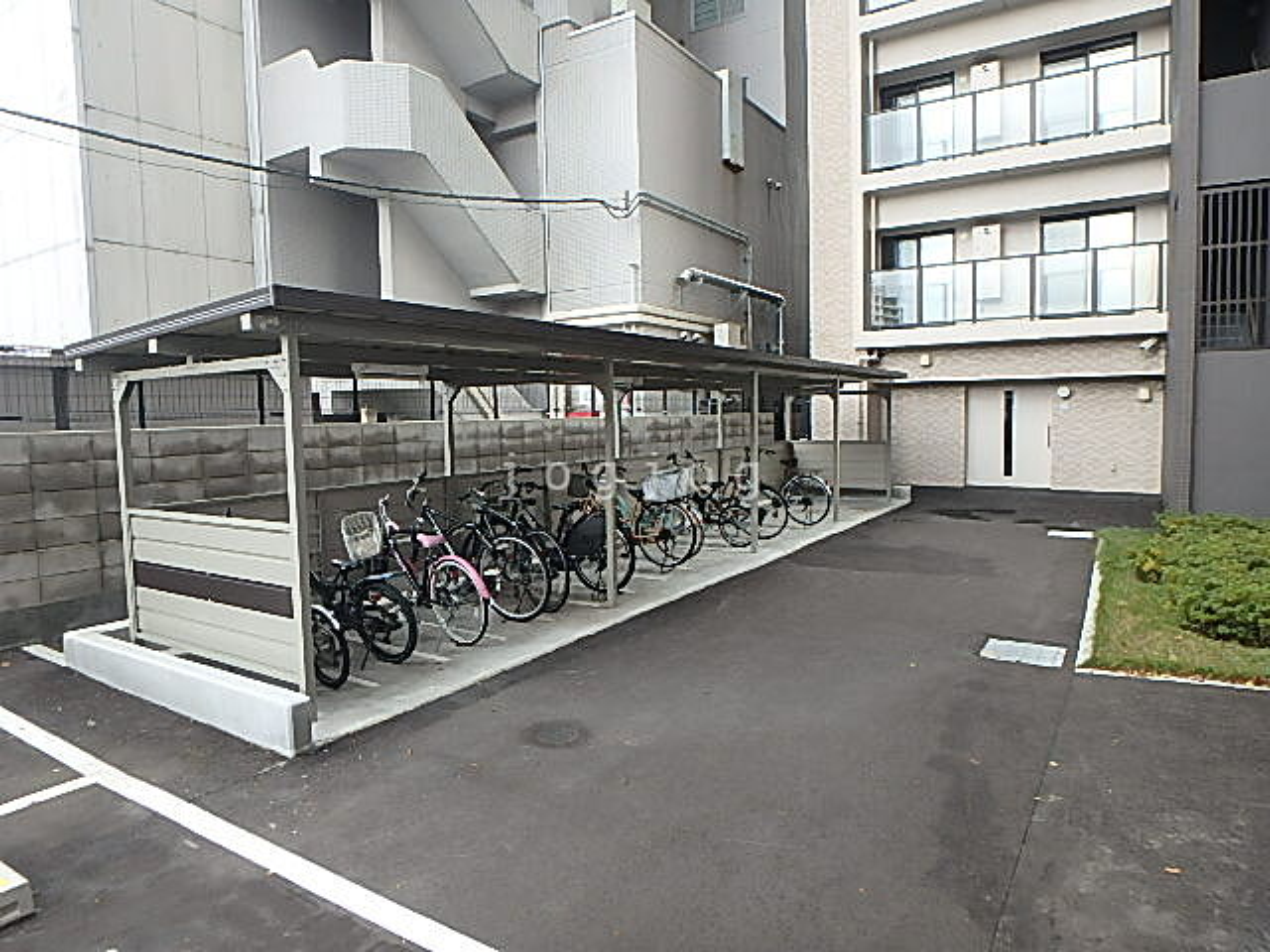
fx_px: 770
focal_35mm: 21
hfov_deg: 79.0
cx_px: 635
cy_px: 476
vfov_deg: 63.4
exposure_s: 1/60
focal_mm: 3.7
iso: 160
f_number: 3.5
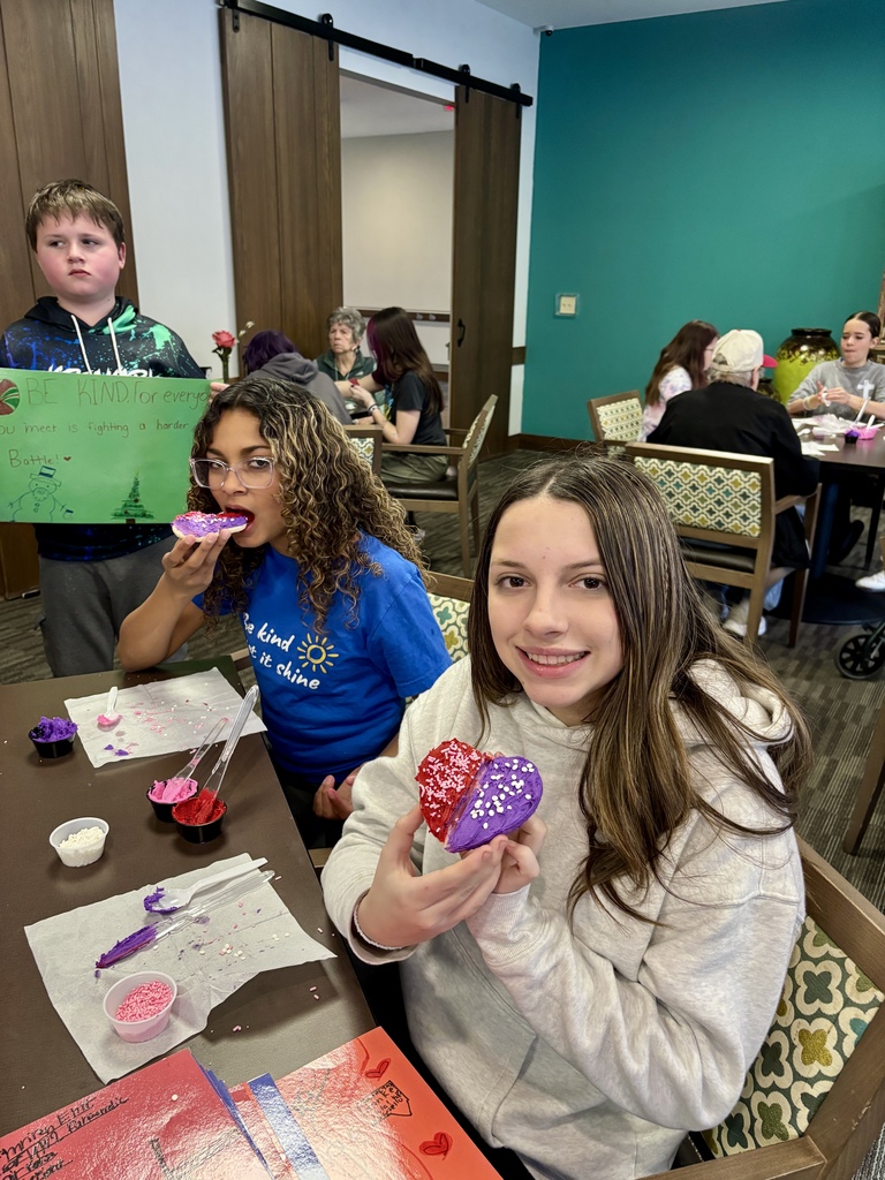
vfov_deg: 67.3
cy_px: 590
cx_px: 442
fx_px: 886
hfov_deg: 53.1
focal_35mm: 26
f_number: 1.6
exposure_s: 1/60
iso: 320
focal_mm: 5.96
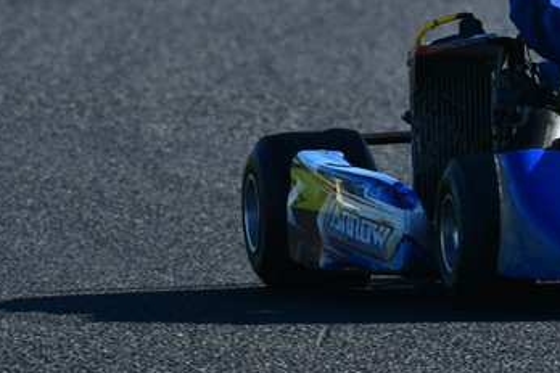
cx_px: 607
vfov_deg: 0.8
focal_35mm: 1723
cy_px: 5
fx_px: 26800
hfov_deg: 1.2
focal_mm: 500
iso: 640
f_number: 10
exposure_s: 1/640
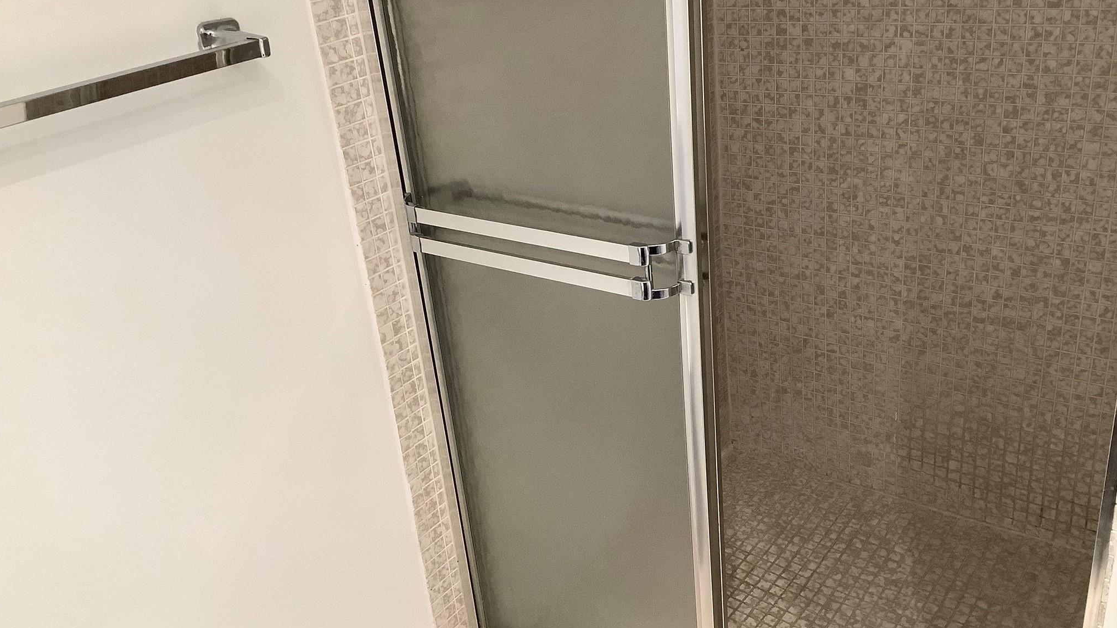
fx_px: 1007
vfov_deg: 34.6
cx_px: 556
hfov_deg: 58.0
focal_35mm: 34
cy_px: 314
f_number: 2.4
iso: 250
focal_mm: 3.3
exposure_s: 1/50
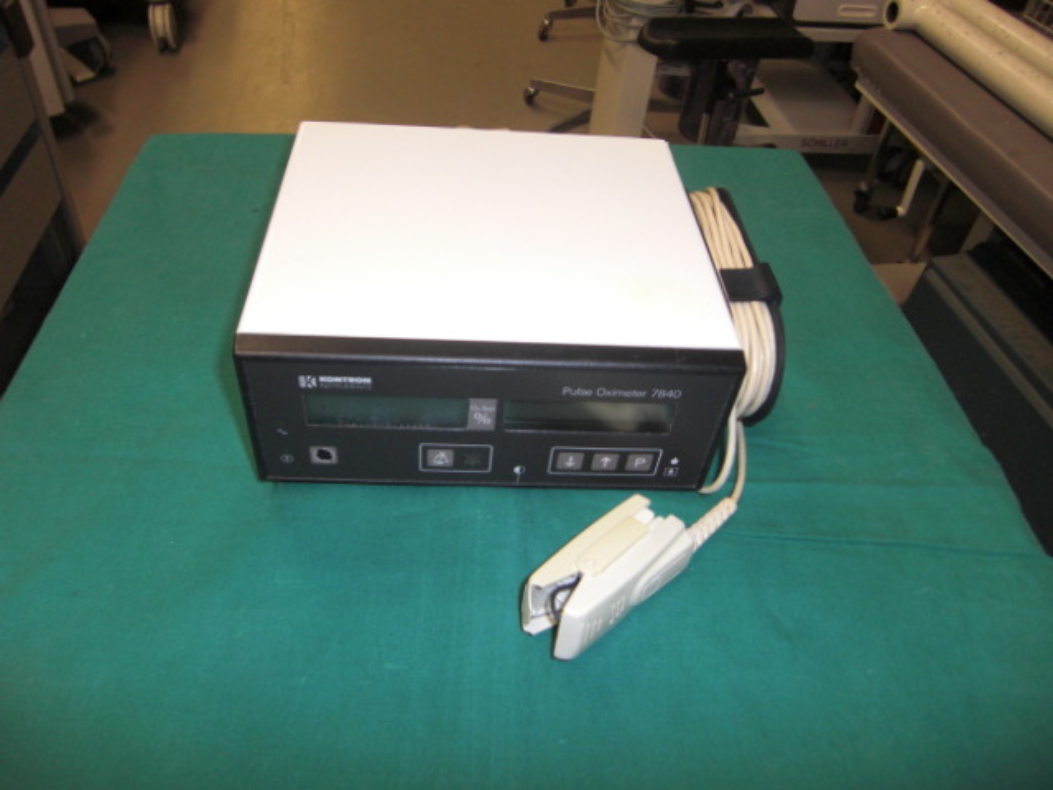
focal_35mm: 28
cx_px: 526
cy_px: 395
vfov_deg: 49.7
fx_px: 852
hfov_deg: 63.4
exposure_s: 1/60
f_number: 2.6
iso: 200
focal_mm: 4.9
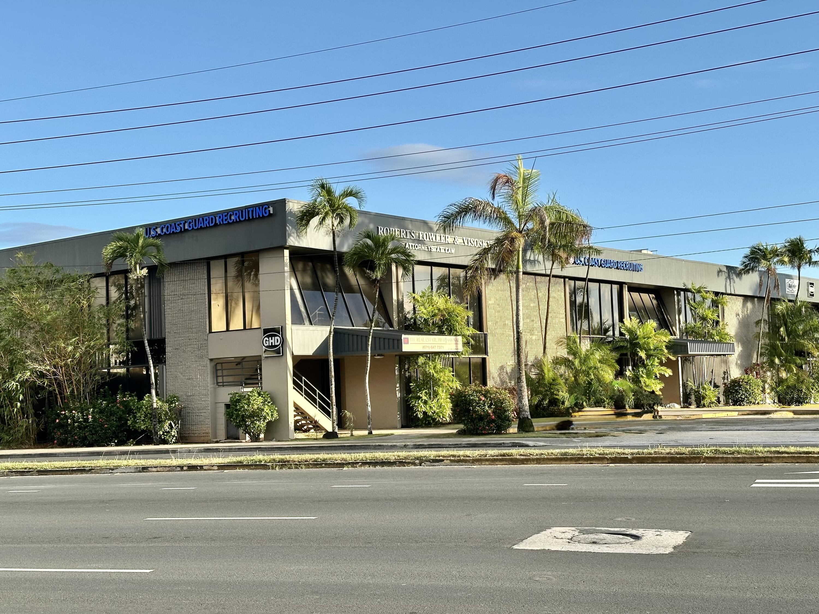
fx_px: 1136
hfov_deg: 39.7
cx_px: 410
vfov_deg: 30.3
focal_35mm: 48
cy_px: 307
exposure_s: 1/1453
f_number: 1.78
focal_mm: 6.86
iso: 64
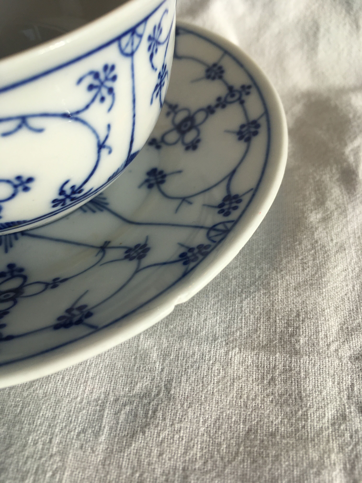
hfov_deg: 48.2
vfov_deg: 61.7
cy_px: 242
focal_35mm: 29
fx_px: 404
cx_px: 181
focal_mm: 4.15
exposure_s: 1/591
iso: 25
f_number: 2.2
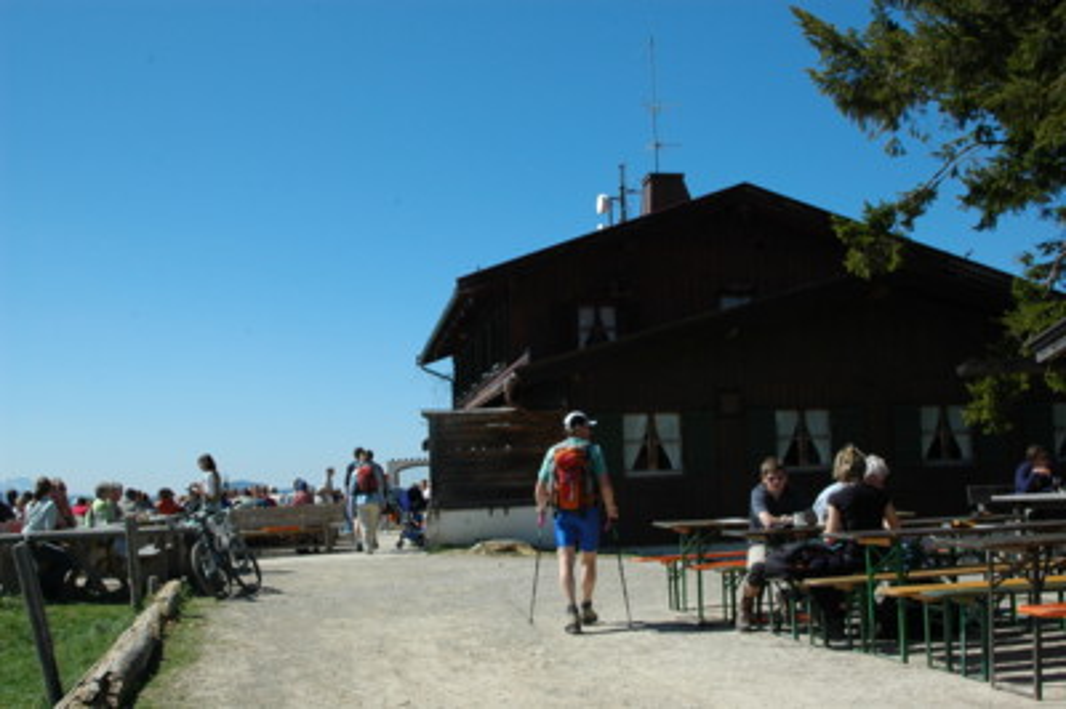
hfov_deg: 46.4
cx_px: 533
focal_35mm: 42
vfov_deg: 31.8
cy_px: 354
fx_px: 1243
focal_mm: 28
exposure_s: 1/200
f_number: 13
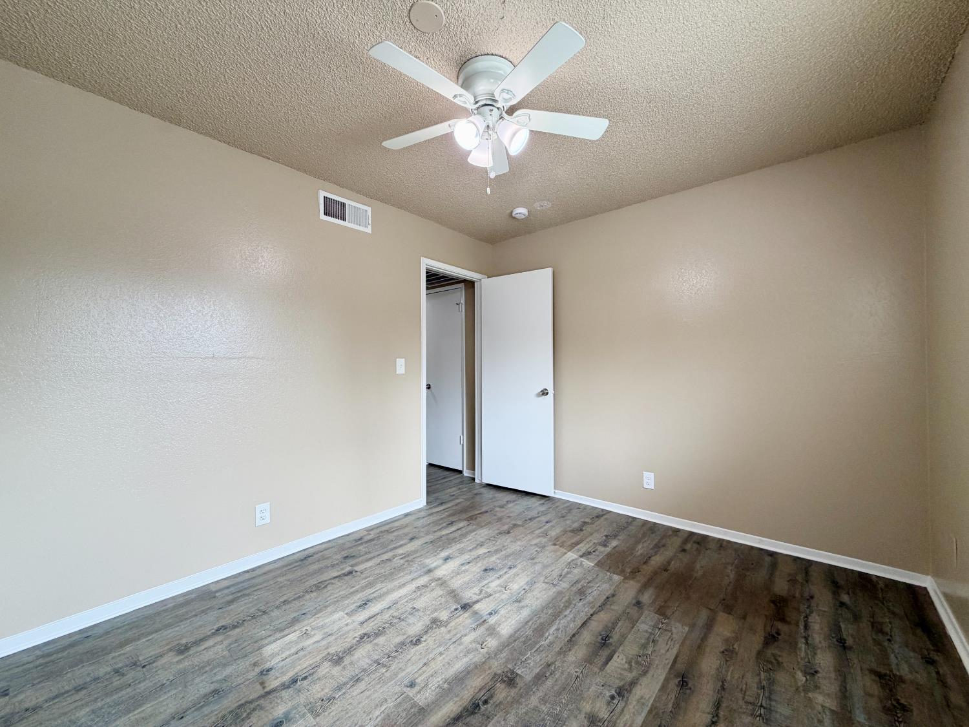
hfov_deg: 102.1
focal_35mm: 14
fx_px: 392
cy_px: 364
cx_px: 484
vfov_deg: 85.7
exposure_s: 1/120
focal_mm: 2.22
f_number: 2.2
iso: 125
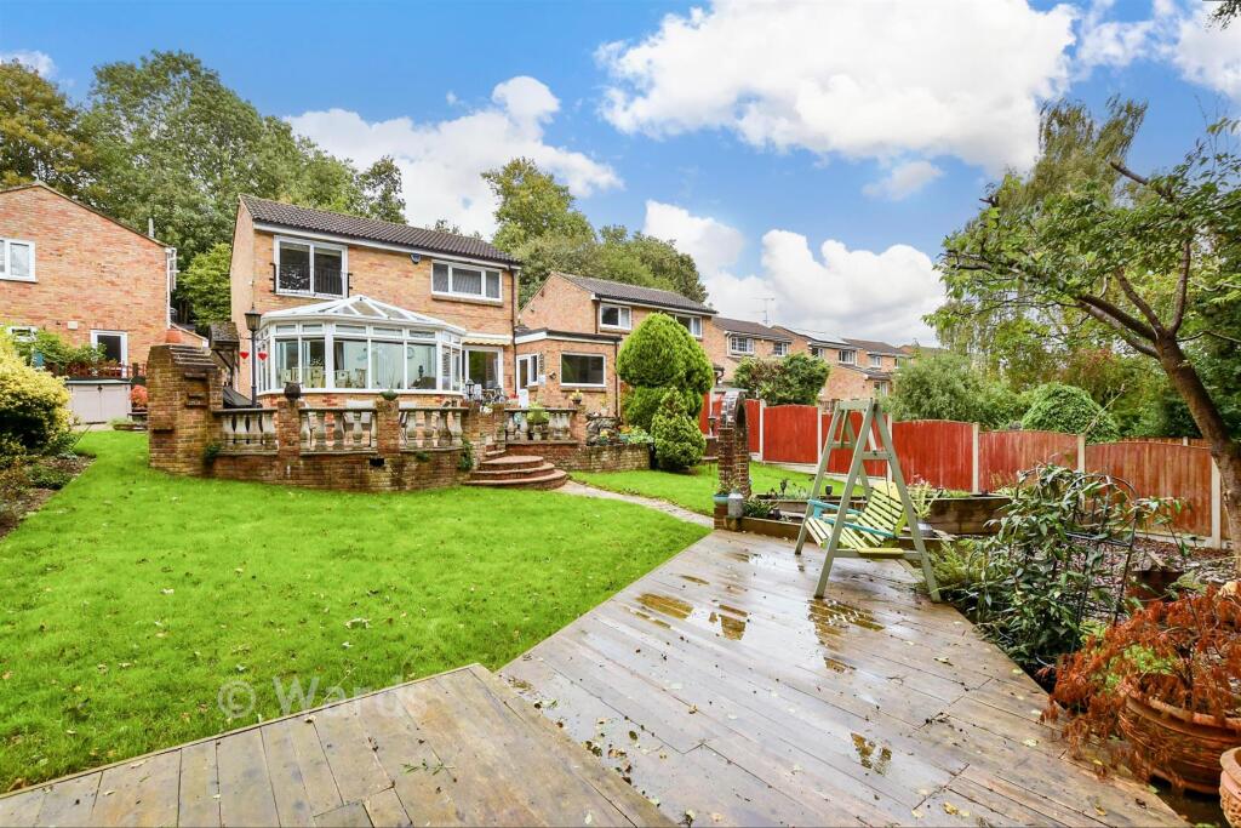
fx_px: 517
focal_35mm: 15
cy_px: 414
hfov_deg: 100.4
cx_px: 620
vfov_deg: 77.3
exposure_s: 1/160
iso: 320
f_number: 8
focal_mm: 10
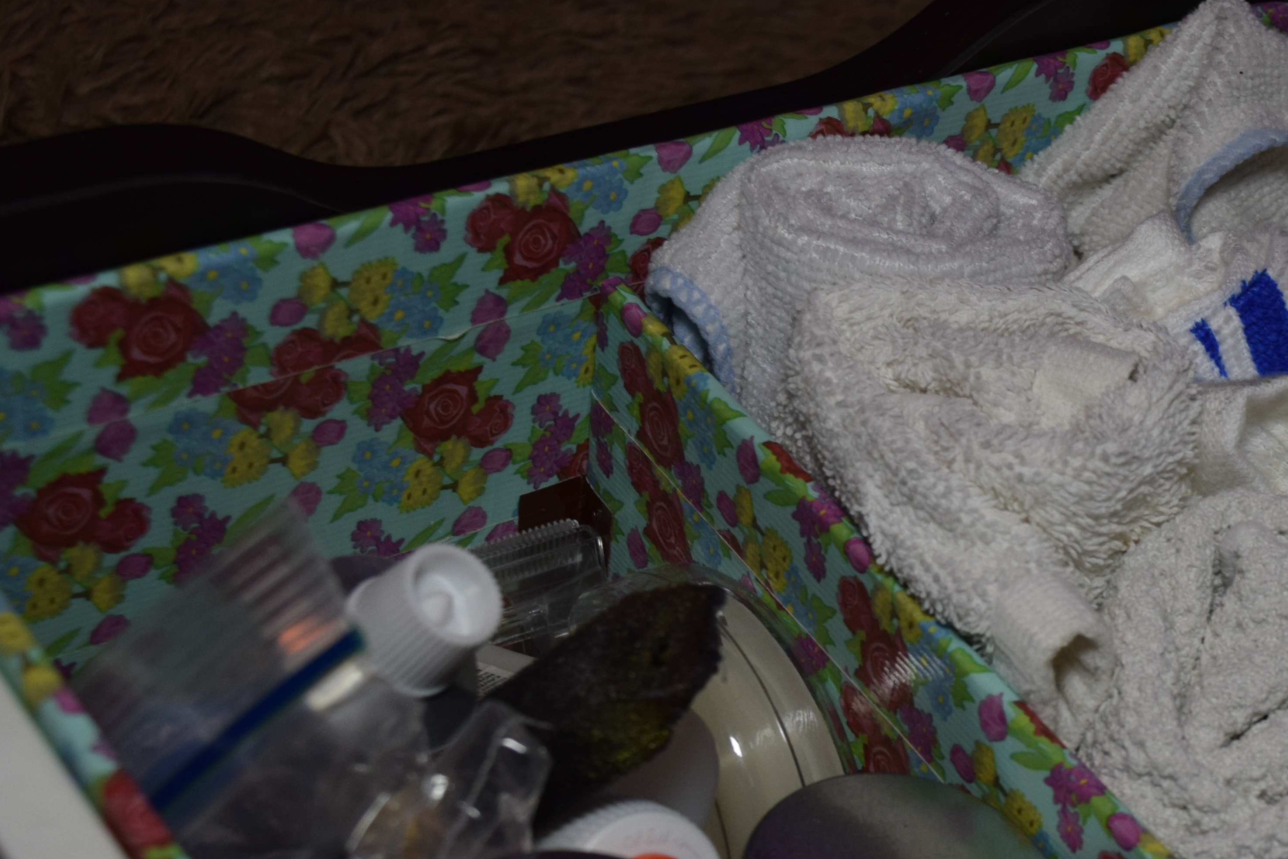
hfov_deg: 24.3
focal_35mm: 82
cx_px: 1072
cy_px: 642
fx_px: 2934
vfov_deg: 16.6
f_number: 5.6
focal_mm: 27
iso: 400
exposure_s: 1/125
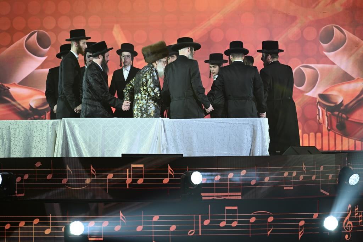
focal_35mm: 200
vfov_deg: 6.9
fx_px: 2017
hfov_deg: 10.3
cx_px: 182
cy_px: 121
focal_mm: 200
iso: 320
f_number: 2.8
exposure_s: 1/125
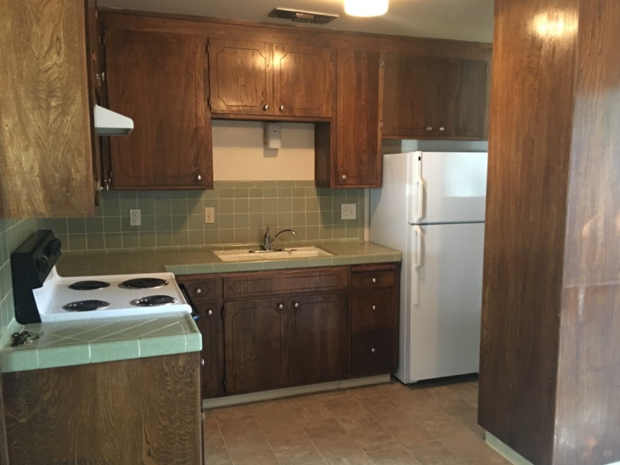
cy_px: 253
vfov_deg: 44.1
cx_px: 337
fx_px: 573
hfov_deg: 56.7
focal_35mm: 32
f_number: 2.2
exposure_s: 1/4
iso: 80
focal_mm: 4.15
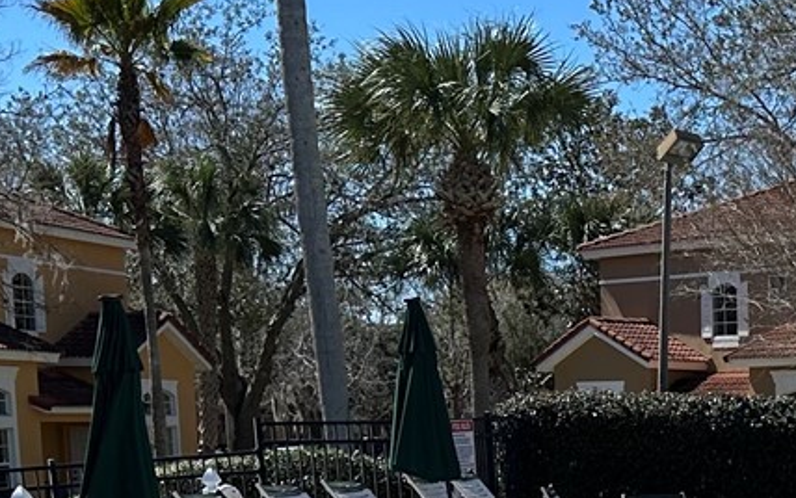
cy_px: 732
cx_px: 909
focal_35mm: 95
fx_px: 2062
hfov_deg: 20.7
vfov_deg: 13.1
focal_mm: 6.86
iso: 80
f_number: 1.78
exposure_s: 1/6623
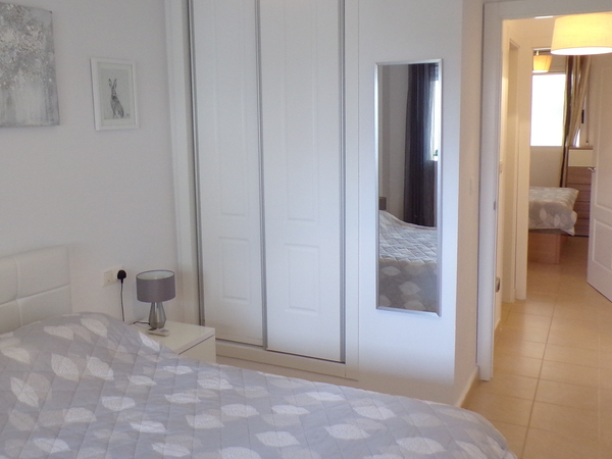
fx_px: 636
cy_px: 192
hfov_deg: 51.3
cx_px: 292
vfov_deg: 39.5
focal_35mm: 36
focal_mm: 4.3
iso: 200
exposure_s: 1/25
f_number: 3
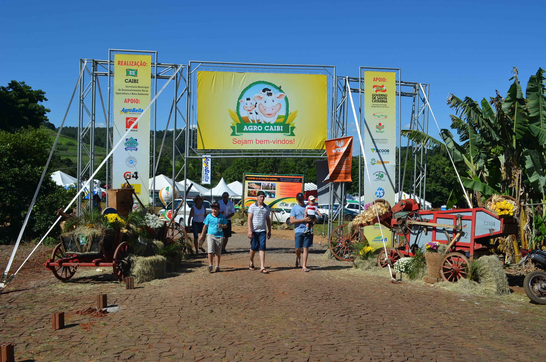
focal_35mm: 33
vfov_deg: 39.8
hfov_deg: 57.3
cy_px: 181
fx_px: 499
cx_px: 273
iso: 100
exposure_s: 1/320
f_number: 9
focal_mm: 22
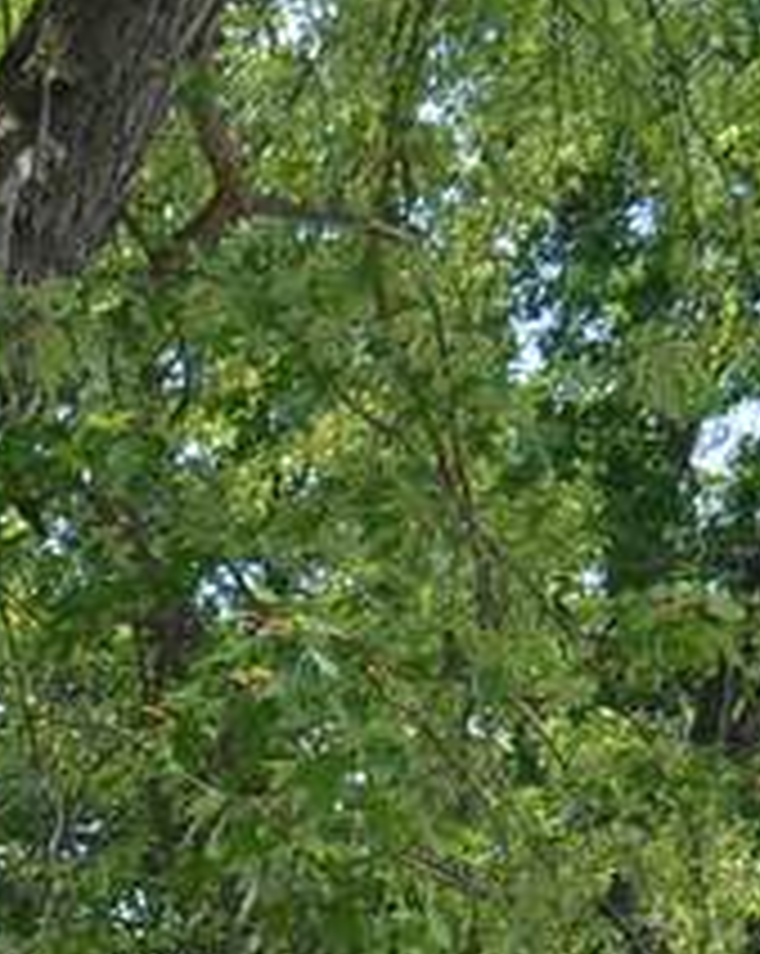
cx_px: -931
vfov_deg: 9.1
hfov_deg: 7.2
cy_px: 1674
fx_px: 5748
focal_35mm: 204
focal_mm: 24
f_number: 5.6
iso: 200
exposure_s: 1/125
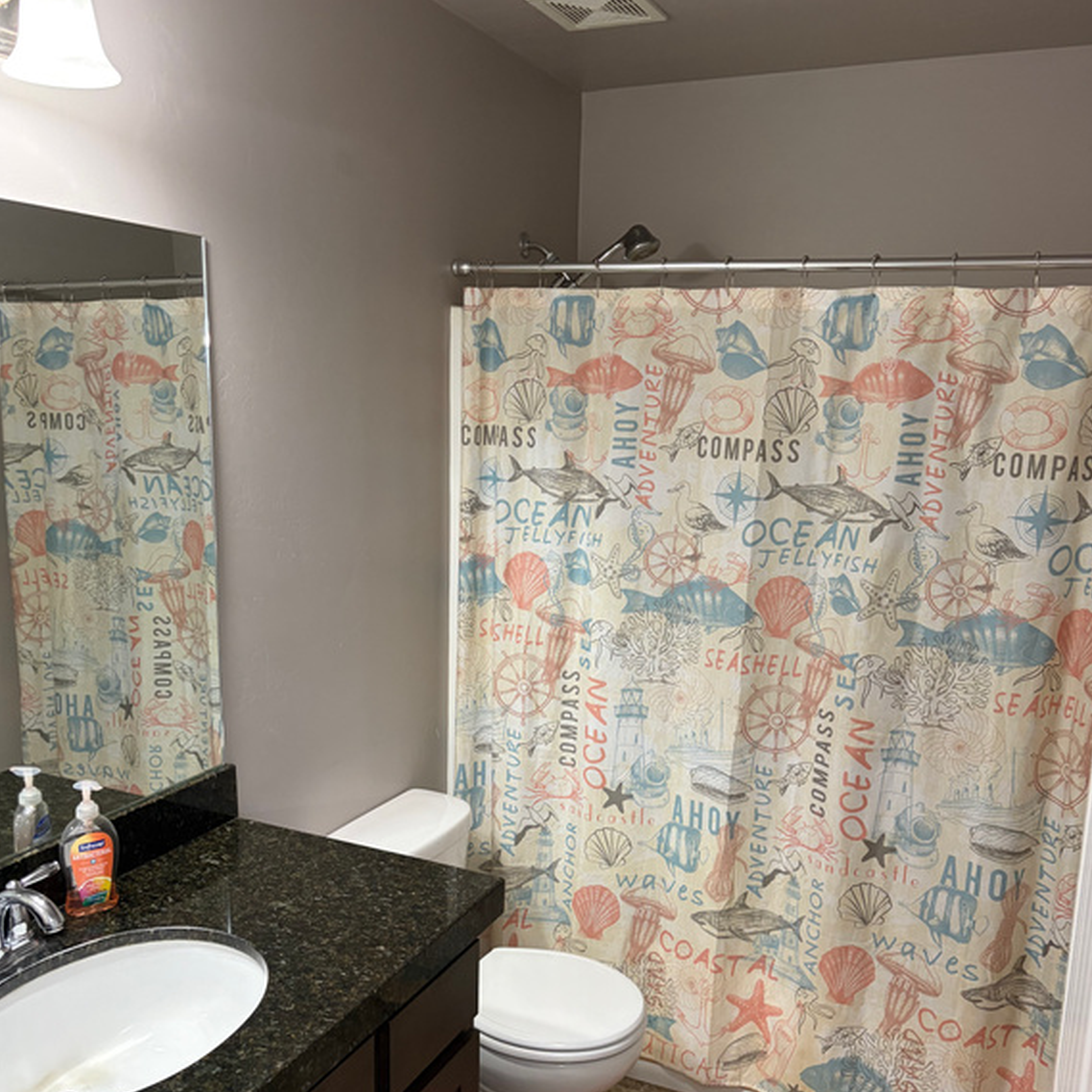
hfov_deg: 52.5
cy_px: 608
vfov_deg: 52.4
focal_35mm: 31
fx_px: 1106
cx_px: 545
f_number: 1.6
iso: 200
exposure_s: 1/60
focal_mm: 5.96
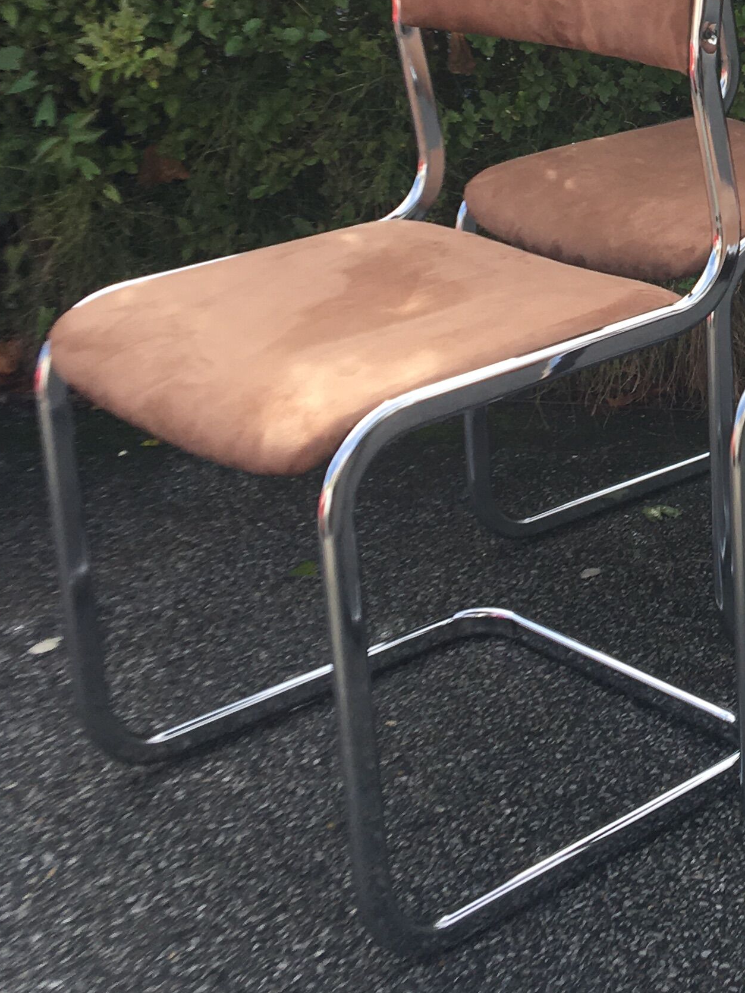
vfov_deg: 27.1
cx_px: 871
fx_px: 2008
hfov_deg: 19.9
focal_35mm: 70
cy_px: 177
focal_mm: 4.15
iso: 25
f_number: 2.2
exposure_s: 1/605
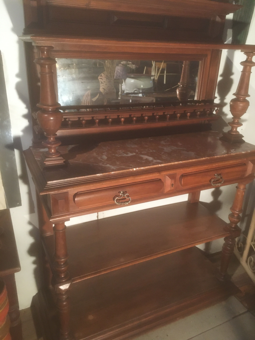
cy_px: 170
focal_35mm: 29
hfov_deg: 48.2
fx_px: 285
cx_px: 128
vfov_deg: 61.7
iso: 200
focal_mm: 4.15
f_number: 2.2
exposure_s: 1/17
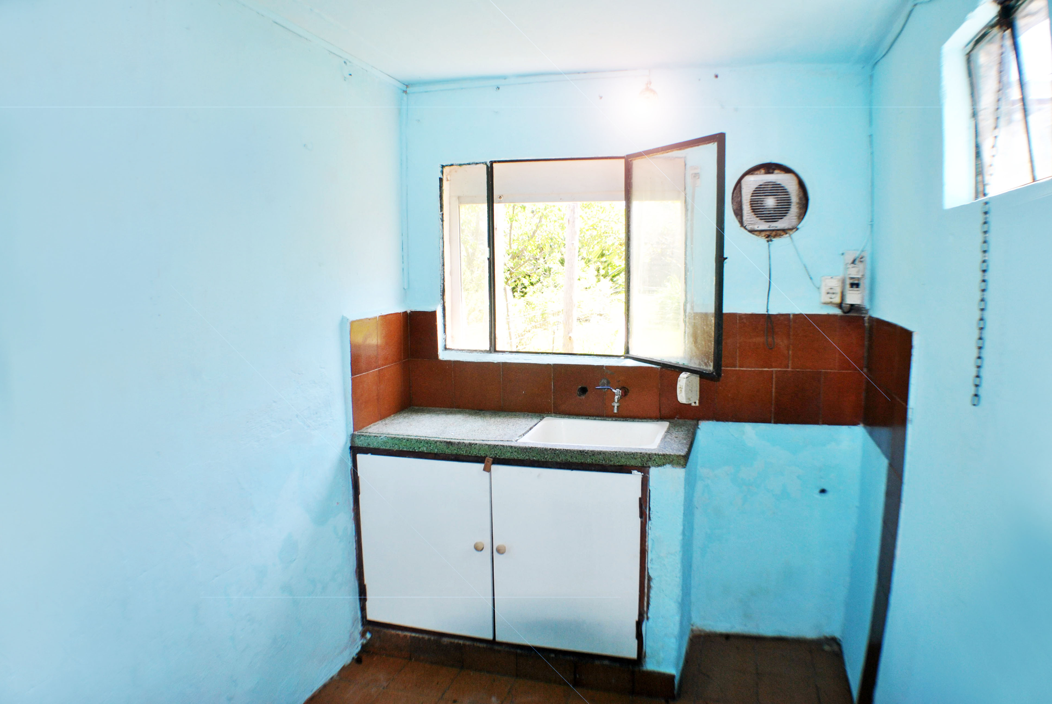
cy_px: 352
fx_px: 922
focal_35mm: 32
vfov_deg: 41.8
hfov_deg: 59.4
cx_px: 526
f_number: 3.8
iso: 180
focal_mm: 21
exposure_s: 1/125
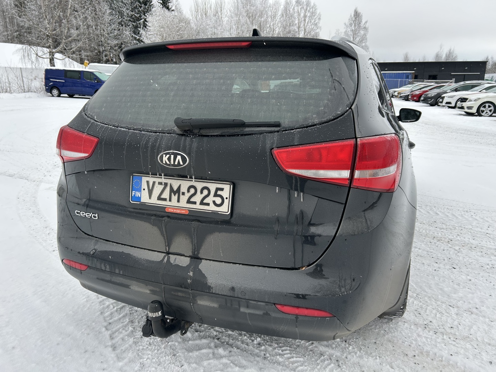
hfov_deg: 67.3
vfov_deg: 53.1
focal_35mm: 26
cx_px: 248
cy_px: 186
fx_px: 373
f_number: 1.5
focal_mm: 5.7
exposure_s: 1/127
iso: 32
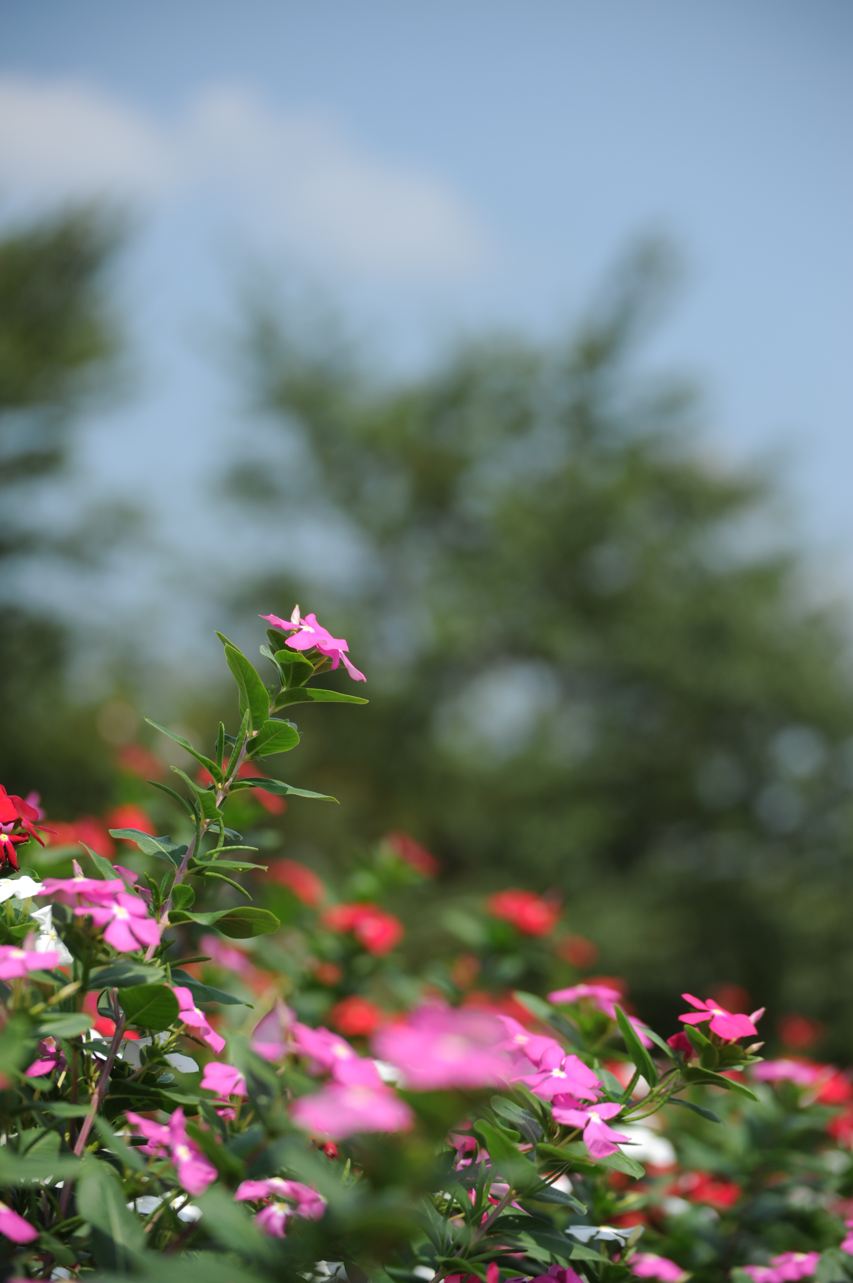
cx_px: 426
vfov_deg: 20.0
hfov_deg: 13.4
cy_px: 642
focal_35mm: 102
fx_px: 3630
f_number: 4.2
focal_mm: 102
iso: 200
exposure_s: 1/1600
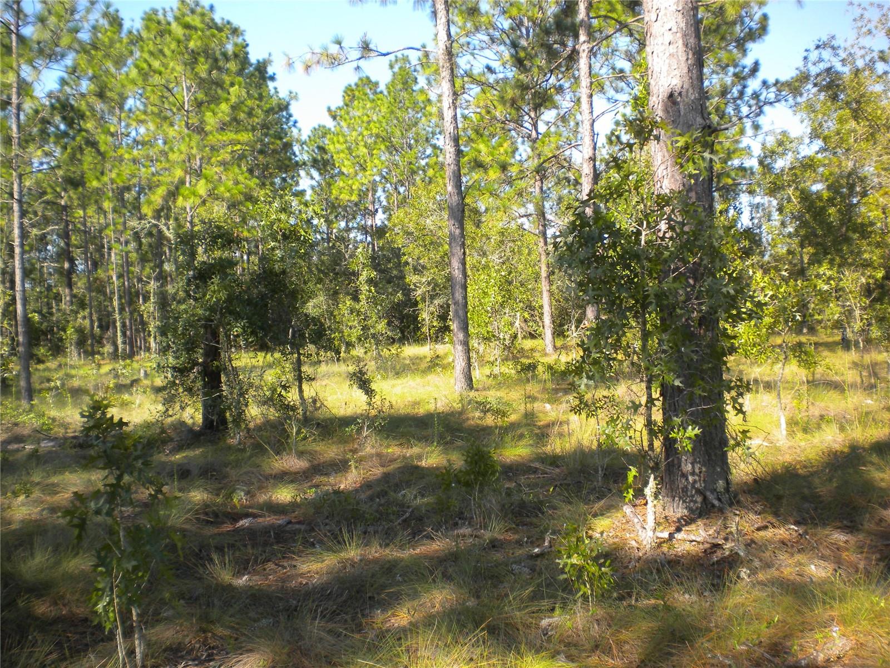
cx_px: 445
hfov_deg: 52.6
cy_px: 334
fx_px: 900
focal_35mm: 35
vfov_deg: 40.7
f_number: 4.6
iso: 80
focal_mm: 6.3
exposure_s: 1/160
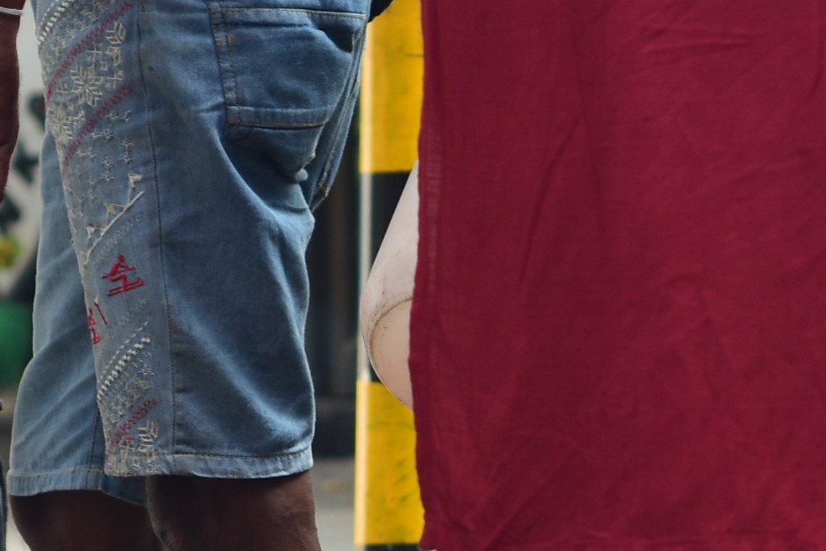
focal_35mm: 343
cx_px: 1371
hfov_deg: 5.9
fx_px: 7872
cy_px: 930
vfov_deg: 4.0
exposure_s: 1/125
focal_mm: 50
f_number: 4
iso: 100
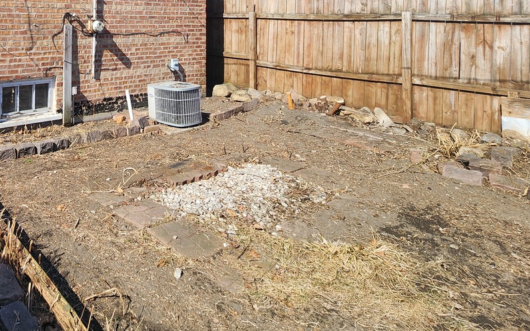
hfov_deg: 62.2
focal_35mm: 25
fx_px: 361
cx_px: 63
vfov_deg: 41.9
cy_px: -8
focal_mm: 2.2
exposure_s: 1/1347
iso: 50
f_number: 2.2
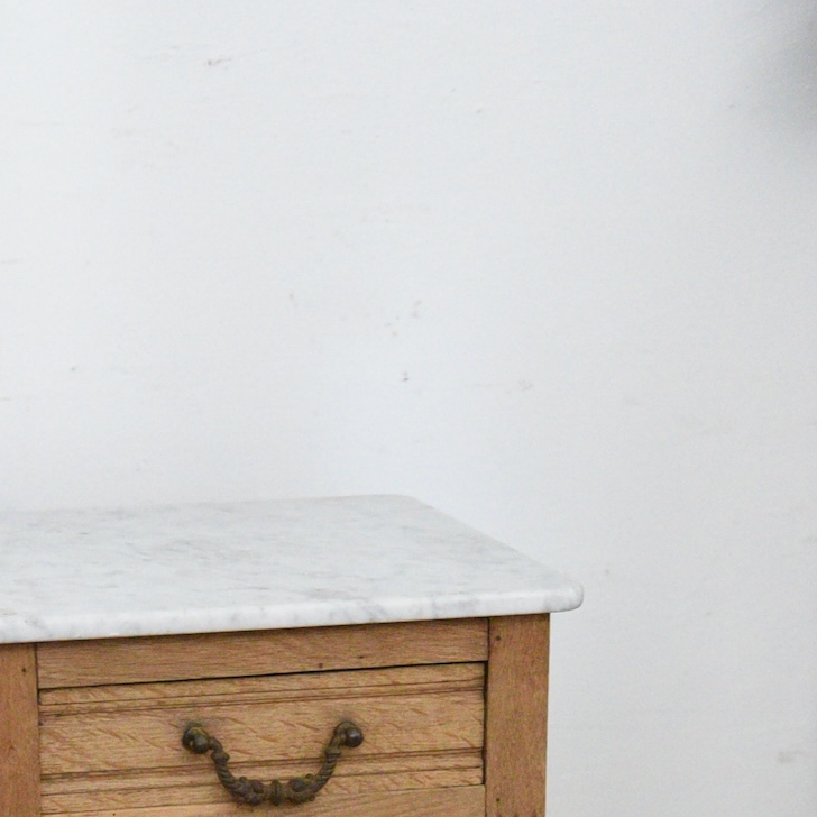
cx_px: 304
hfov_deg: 13.8
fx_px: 3365
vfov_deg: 13.4
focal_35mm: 126
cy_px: 1006
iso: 12800
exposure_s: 1/40
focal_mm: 50
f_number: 4
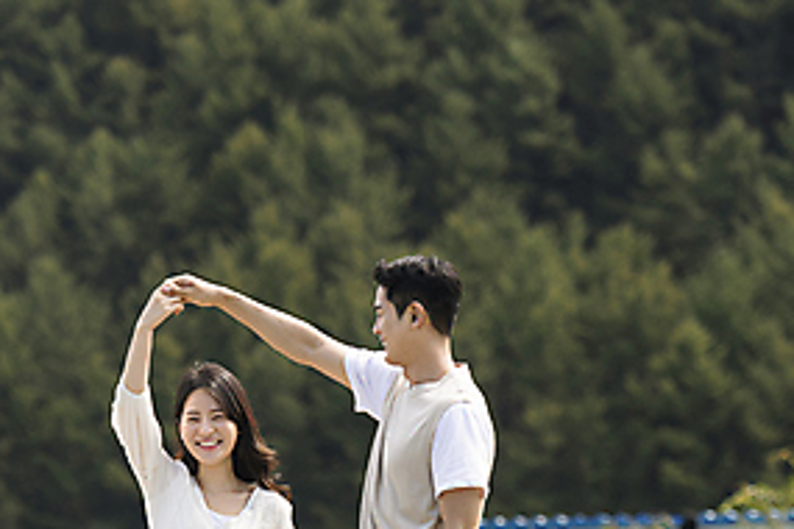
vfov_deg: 5.4
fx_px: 5580
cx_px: 209
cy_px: 521
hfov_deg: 8.1
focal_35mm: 253
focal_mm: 120
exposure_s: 1/1250
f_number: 3.2
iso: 200
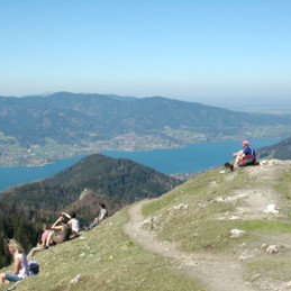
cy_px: 143
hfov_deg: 31.0
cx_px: 126
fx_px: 523
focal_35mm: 55
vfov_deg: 31.1
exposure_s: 1/160
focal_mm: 28
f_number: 13
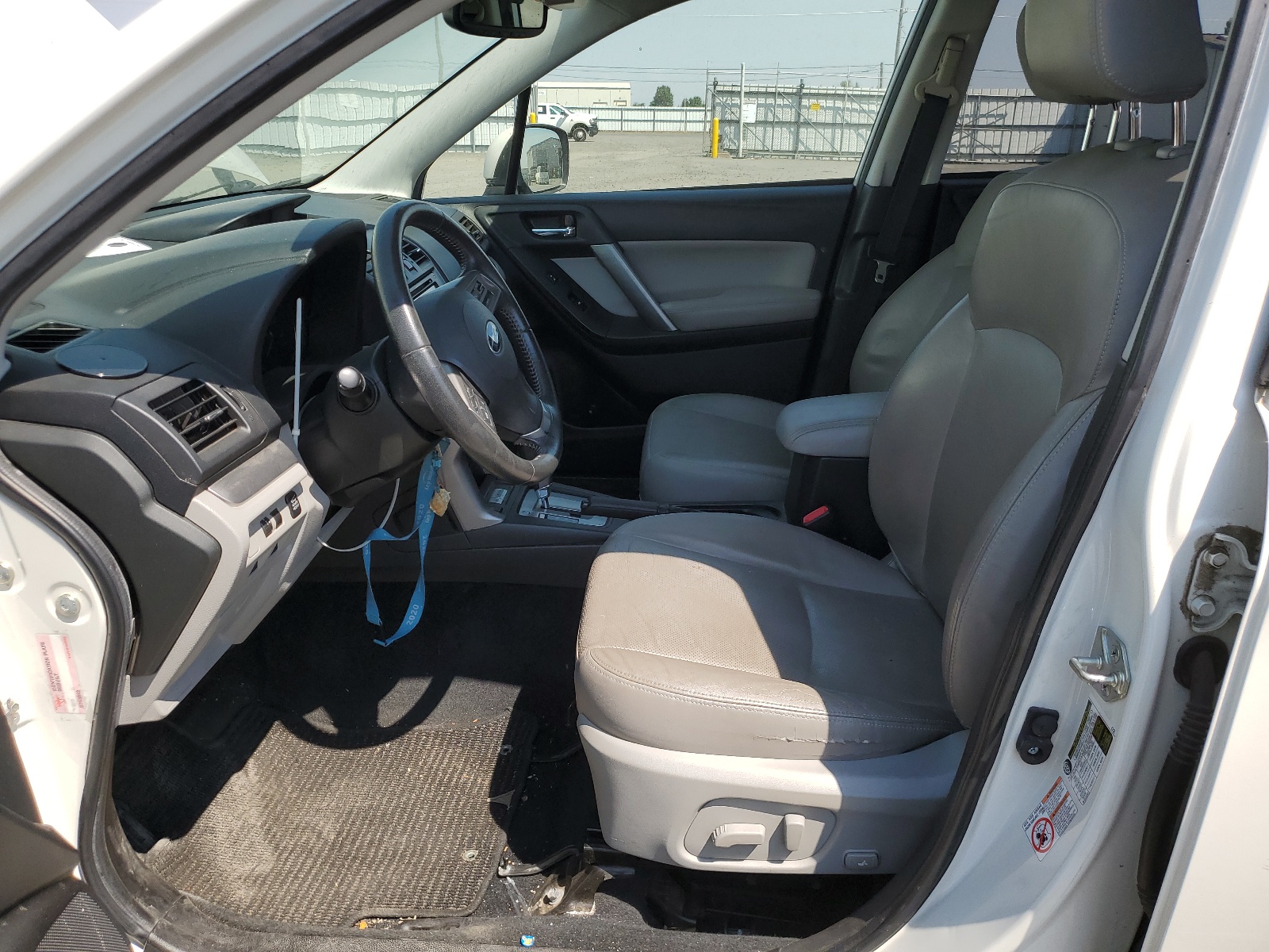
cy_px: 476
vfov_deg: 53.1
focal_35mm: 26
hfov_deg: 67.3
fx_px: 953
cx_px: 634
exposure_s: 1/2000
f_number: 1.5
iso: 50
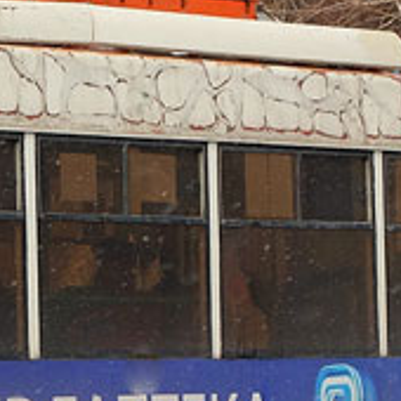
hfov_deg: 4.3
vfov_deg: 4.3
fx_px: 5360
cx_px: -269
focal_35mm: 409
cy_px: 78
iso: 125
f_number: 6.3
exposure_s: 1/500
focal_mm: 25.32
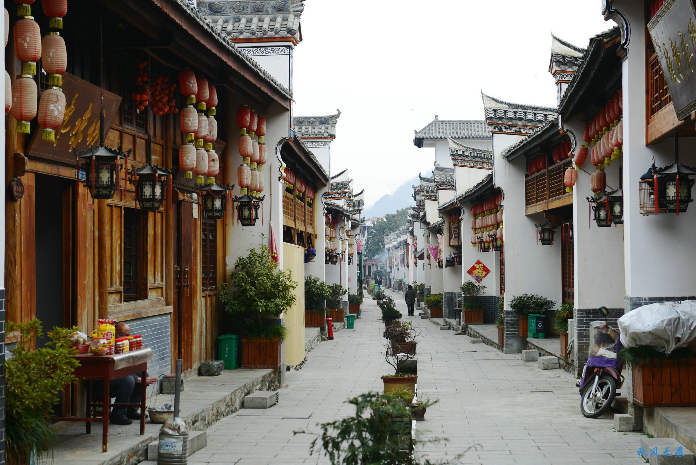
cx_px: 348
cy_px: 232
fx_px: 1354
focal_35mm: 70
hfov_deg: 28.8
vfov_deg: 19.5
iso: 200
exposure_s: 1/160
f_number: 5.6
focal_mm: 70
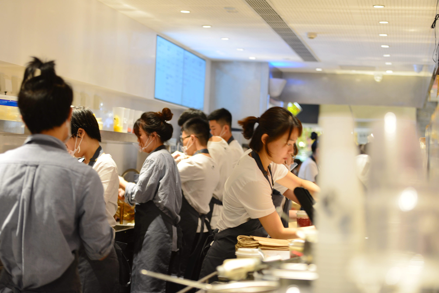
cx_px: 220
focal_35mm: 75
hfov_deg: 27.0
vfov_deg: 18.2
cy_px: 146
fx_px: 915
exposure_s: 1/40
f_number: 2.8
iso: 640
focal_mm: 75
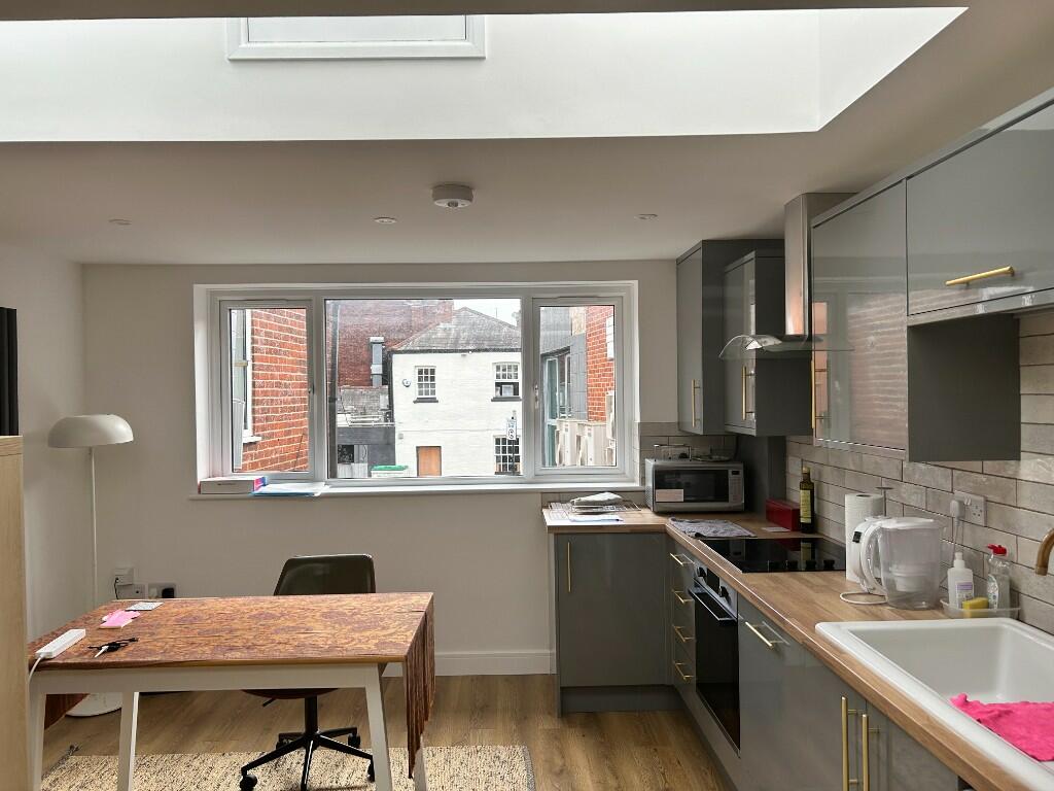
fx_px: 792
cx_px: 527
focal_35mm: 26
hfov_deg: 67.3
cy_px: 396
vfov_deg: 53.1
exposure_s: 1/461
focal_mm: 5.7
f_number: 1.5
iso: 50
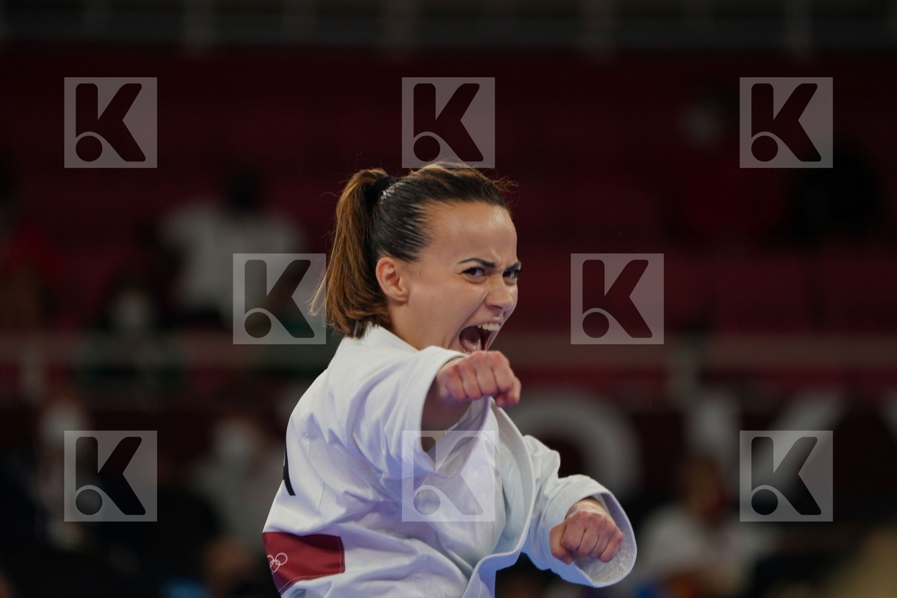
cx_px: 448
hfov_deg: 5.2
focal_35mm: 400
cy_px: 299
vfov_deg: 3.4
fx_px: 9966
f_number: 5.6
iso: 800
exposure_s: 1/500
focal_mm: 400
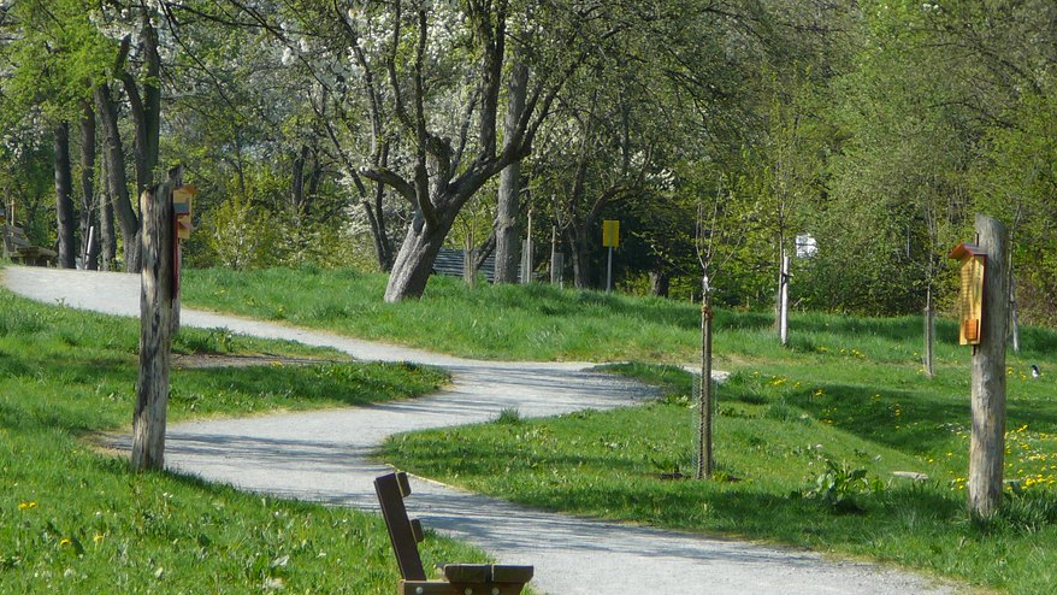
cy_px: 383
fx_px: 7091
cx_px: 533
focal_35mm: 253
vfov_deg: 4.8
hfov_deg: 8.5
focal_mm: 30.3
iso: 80
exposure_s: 1/400
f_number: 4.1
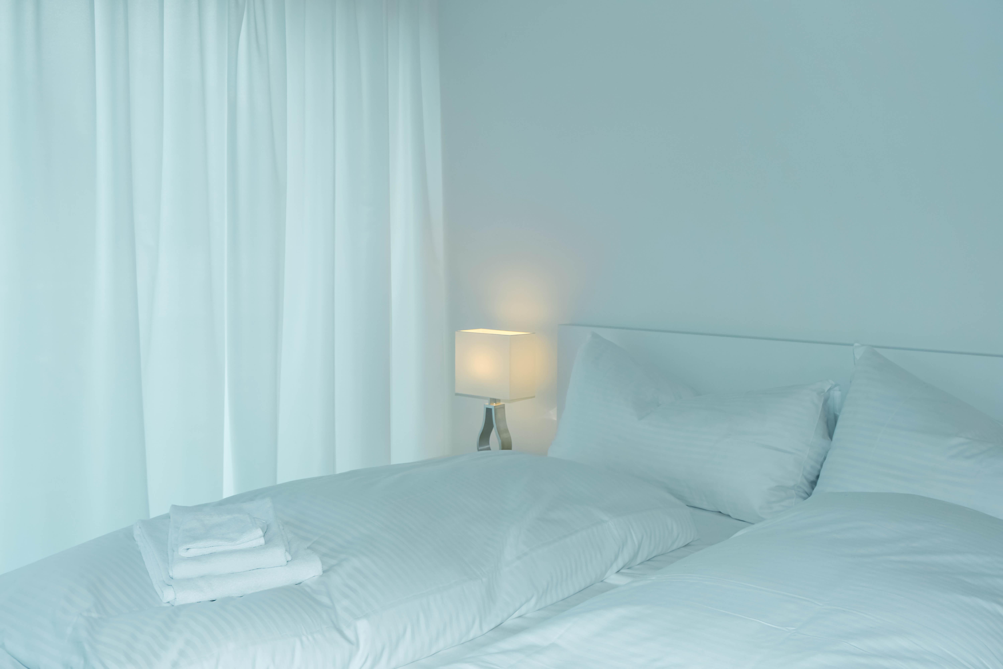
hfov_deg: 54.4
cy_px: 334
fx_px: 975
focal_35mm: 35
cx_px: 502
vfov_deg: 37.9
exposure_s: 1/200
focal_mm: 23.3
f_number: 5.6
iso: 200
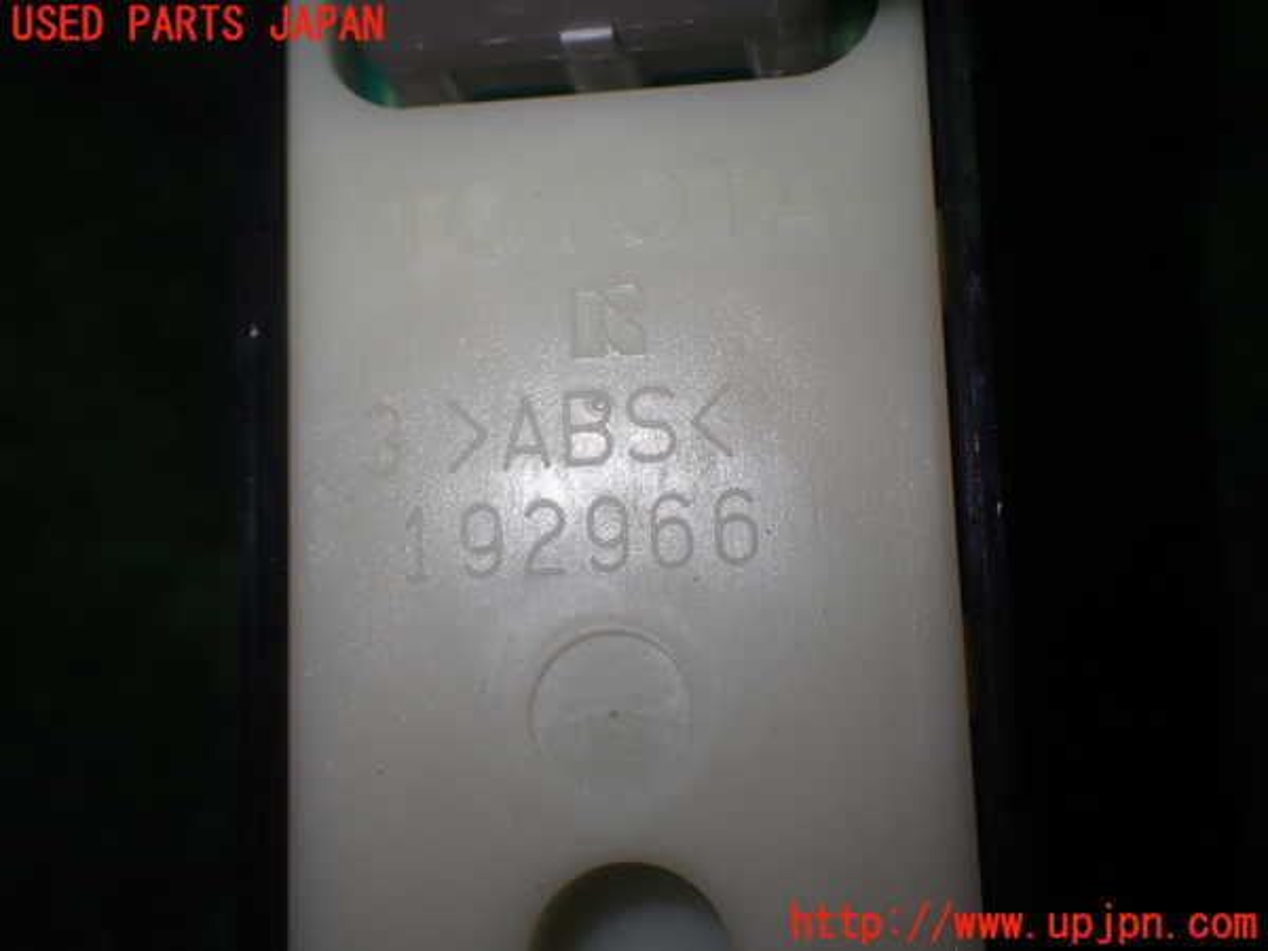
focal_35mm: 47
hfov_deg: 40.4
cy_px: 476
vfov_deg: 30.9
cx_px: 634
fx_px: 1722
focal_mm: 8.4
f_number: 3.1
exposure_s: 1/125
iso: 100
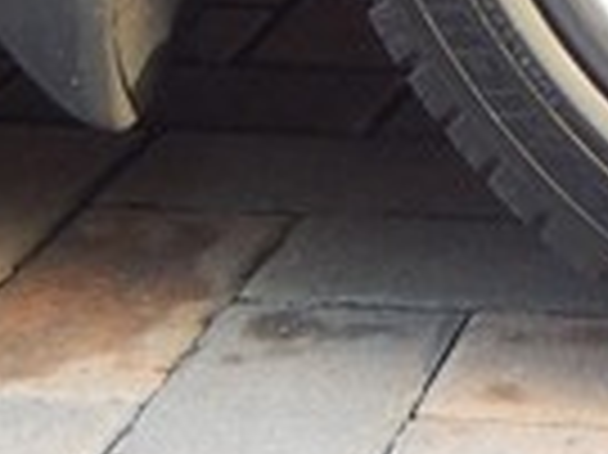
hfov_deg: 10.8
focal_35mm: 171
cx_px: 1103
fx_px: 3001
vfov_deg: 8.2
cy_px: -454
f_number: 4
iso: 360
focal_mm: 6.5
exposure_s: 1/30
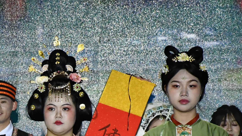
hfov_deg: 4.3
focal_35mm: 507
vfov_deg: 2.4
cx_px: 28
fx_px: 3253
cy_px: 186
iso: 3200
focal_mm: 105
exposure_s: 1/640
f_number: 6.3
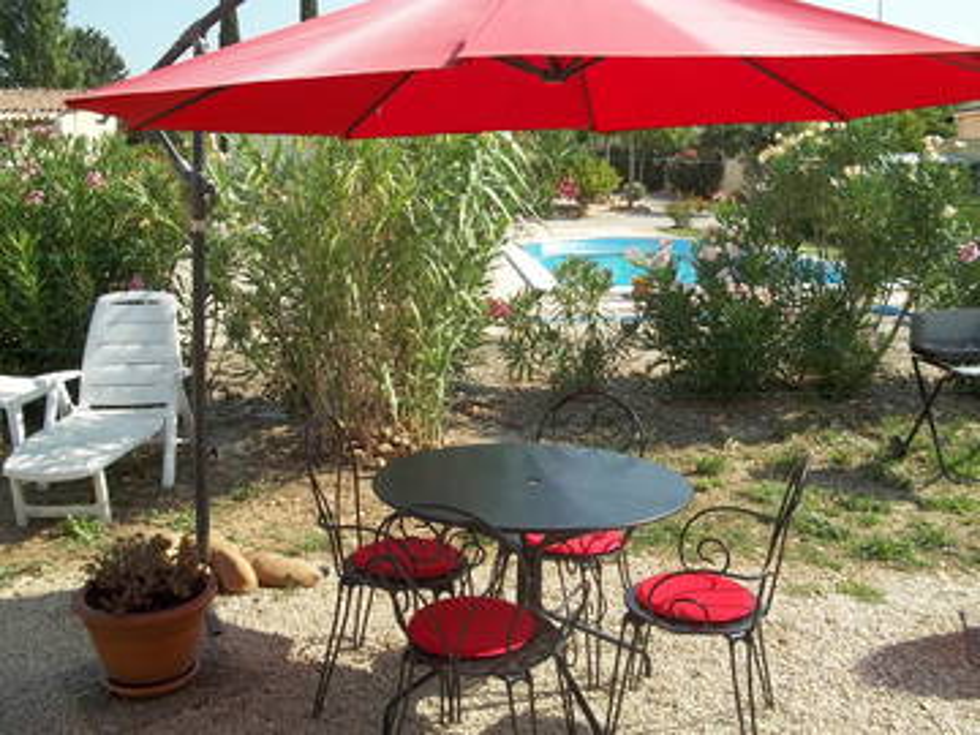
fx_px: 1019
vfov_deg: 39.7
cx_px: 490
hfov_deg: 51.4
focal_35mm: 36
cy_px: 368
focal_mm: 6.5
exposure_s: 1/100
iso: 64
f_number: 8
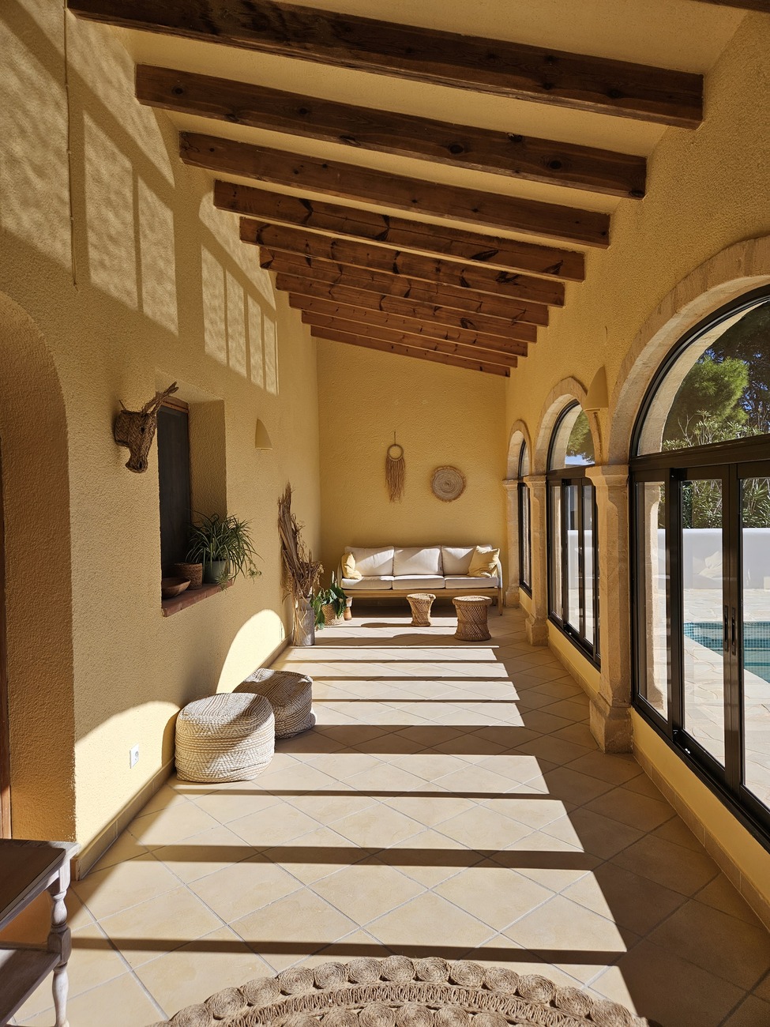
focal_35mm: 23
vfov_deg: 73.9
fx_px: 682
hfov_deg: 58.9
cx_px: 385
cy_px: 514
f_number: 1.8
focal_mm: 5.4
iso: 25
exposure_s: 1/1834
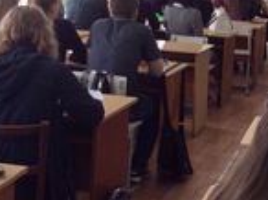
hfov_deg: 22.9
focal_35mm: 85
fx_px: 657
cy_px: 28
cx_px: 197
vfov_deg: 17.1
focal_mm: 3.3
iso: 32
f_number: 2.4
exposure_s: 1/50
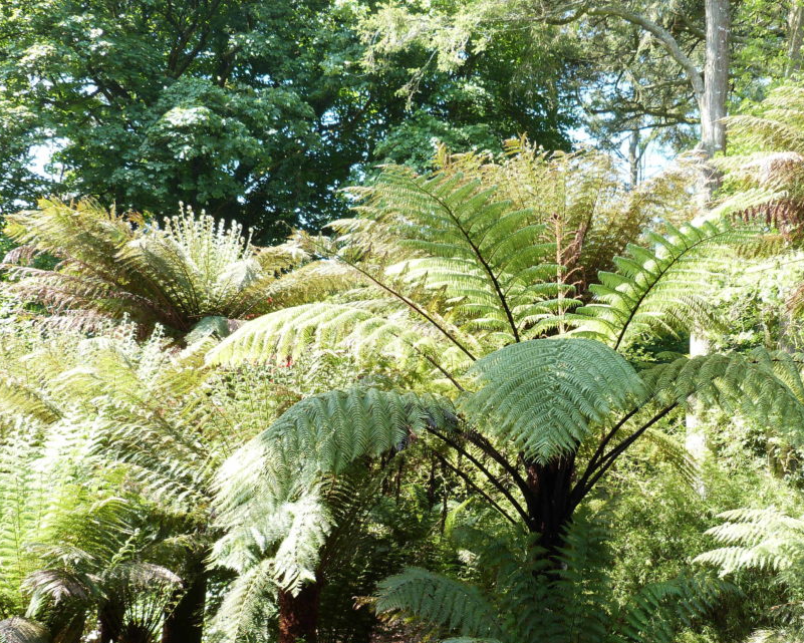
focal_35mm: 46
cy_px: 402
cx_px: 528
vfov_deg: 32.6
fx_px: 1095
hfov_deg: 39.9
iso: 100
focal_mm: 6.1
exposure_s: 1/100
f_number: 3
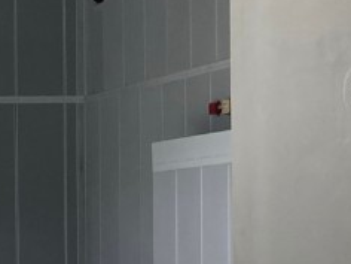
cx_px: -451
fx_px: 1541
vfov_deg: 9.7
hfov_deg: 11.2
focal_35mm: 152
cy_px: 206
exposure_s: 1/211
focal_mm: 3.99
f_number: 1.8
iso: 20
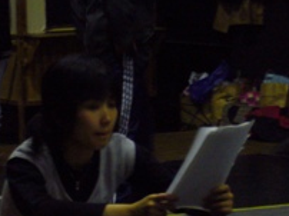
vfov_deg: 6.3
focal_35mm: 235
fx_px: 1960
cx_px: 92
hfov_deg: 8.4
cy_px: 136
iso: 200
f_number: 5
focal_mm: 17.4
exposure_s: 1/8
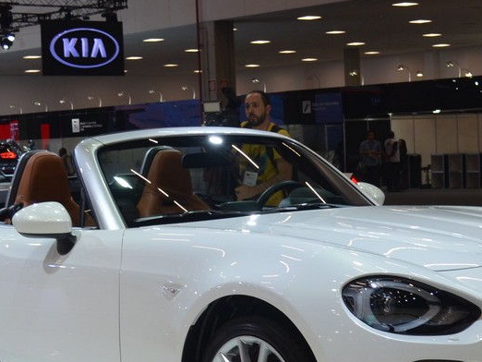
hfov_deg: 18.5
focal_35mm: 106
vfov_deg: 13.9
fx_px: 1477
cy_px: 268
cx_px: 297
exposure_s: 1/125
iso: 400
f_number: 5.6
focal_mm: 32
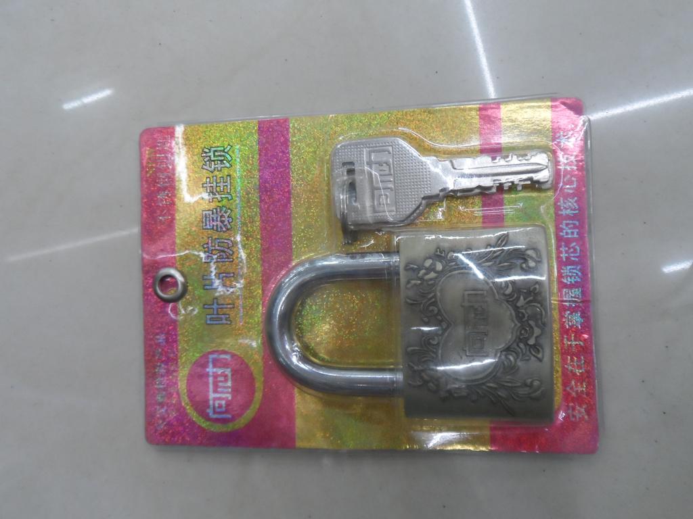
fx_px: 561
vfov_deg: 49.7
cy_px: 260
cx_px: 346
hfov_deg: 63.4
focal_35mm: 28
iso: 320
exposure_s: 1/30
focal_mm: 4.9
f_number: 3.1
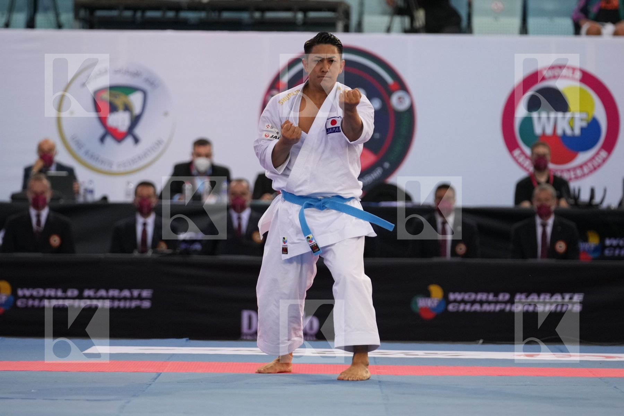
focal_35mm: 259
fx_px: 4489
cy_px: 208
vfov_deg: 5.3
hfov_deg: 8.0
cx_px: 312
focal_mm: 173
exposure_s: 1/1000
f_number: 2.8
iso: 2000
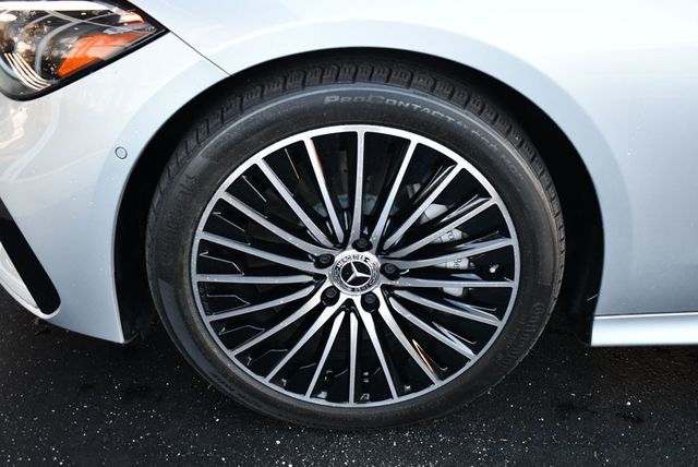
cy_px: 234
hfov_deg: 48.4
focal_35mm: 40
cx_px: 349
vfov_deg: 33.5
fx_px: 776
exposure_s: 1/250
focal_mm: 20
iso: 640
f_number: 3.5
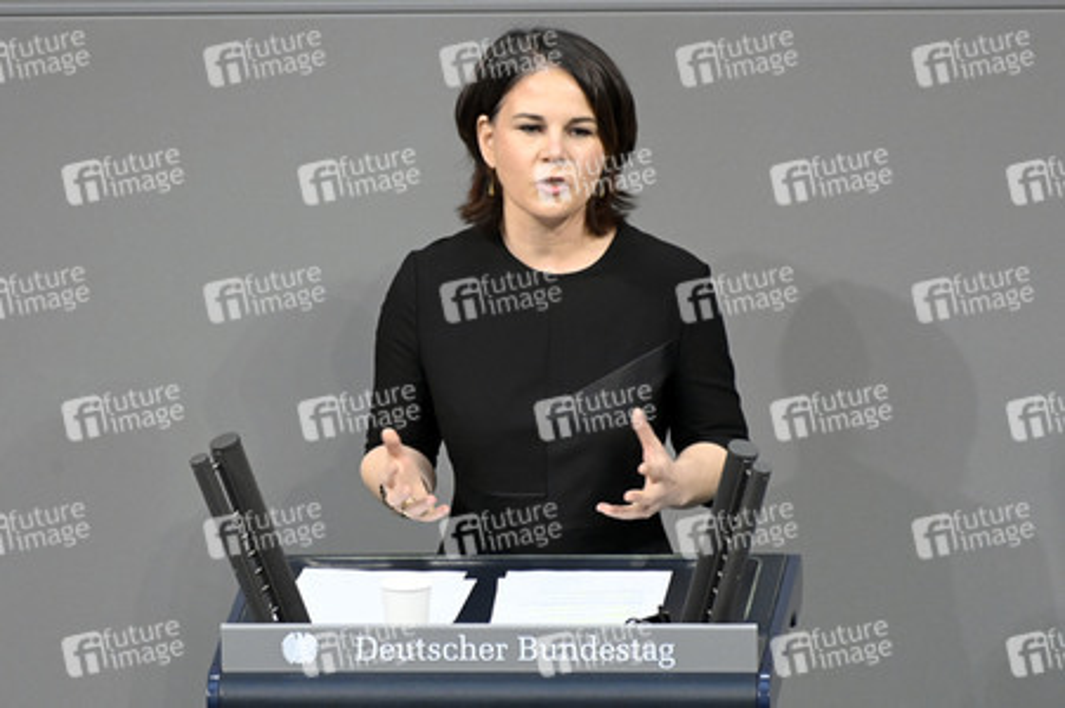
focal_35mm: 500
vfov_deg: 2.7
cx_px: 532
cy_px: 354
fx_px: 14780
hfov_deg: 4.1
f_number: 5.6
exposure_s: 1/200
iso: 8000
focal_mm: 500
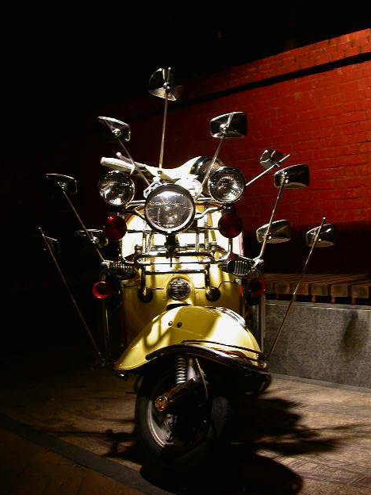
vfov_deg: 47.9
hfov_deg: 36.8
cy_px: 250
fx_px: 557
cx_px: 188
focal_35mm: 39
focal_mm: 7.85
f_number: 2.6
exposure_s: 1/15.6
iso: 100
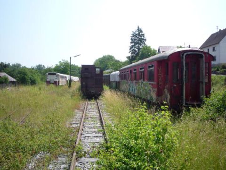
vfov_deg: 44.2
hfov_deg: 56.8
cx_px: 113
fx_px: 209
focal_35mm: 32
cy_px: 85
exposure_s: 1/400
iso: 100
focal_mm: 5.2
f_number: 4.5
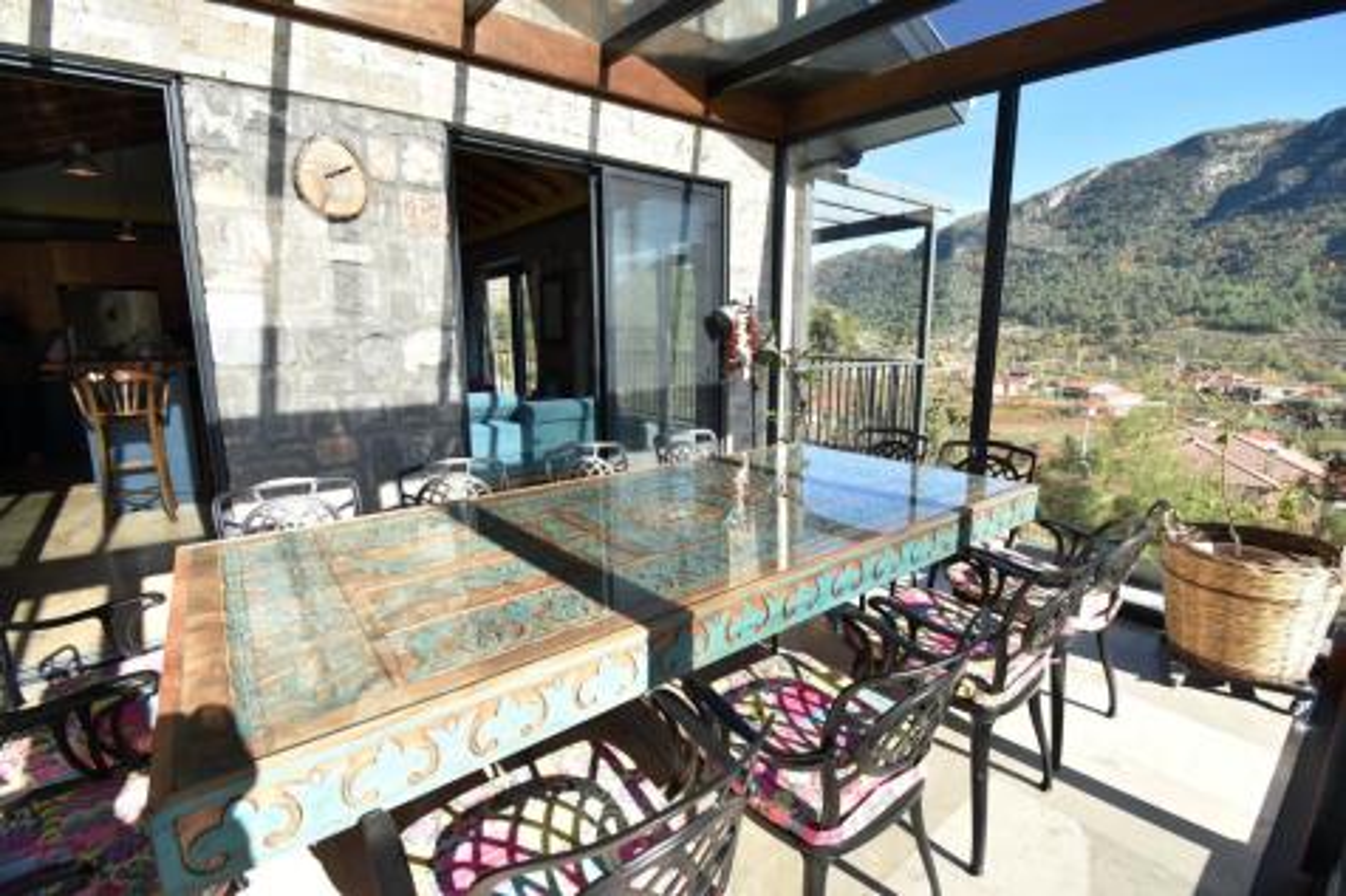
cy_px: 448
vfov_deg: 77.3
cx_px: 673
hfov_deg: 100.4
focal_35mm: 15
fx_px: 561
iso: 250
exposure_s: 1/200
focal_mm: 10
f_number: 7.1
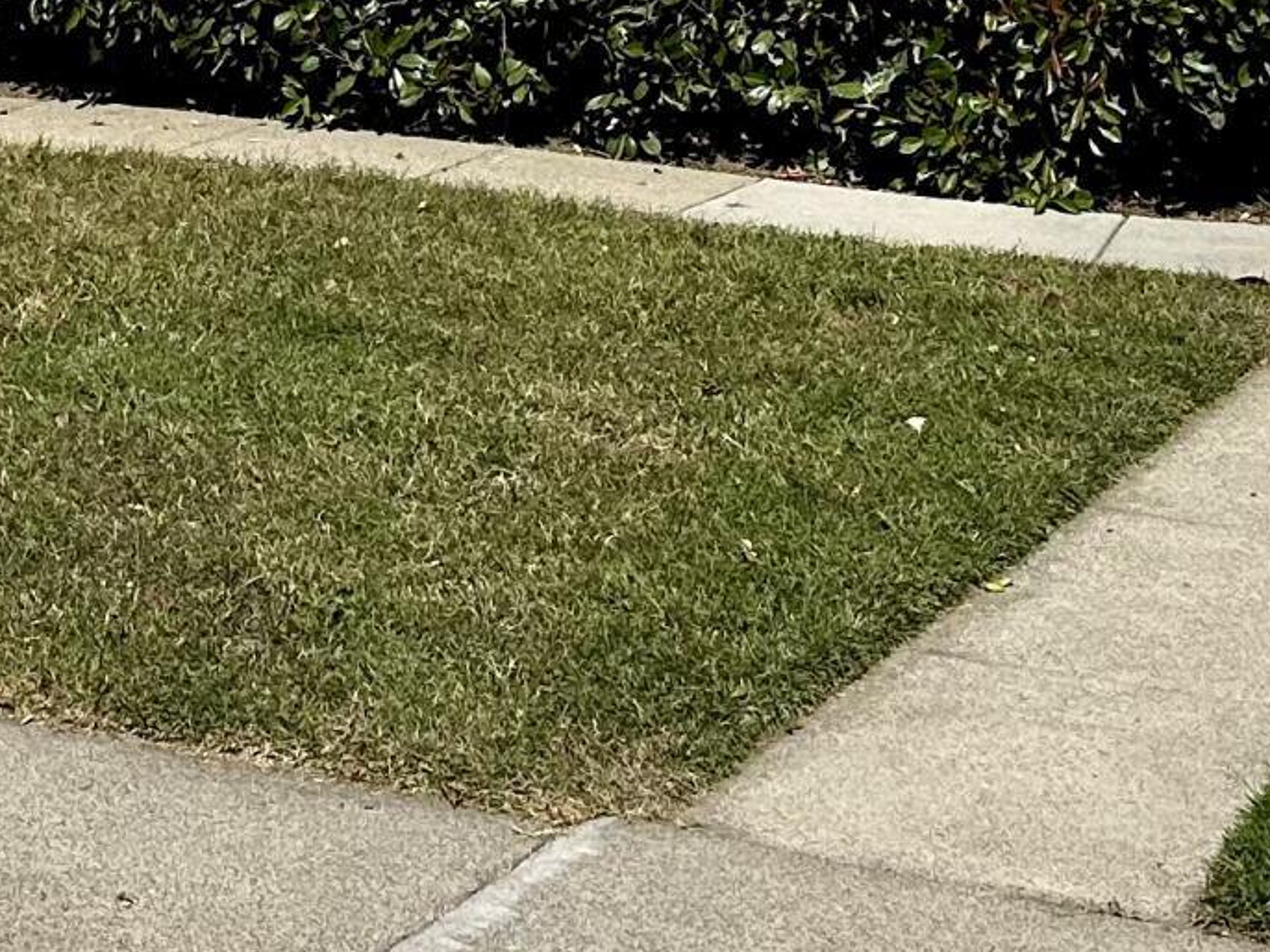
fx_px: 3851
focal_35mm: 105
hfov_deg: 18.7
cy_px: -989
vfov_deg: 12.3
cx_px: 444
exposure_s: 1/7576
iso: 80
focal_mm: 6.86
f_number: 1.78
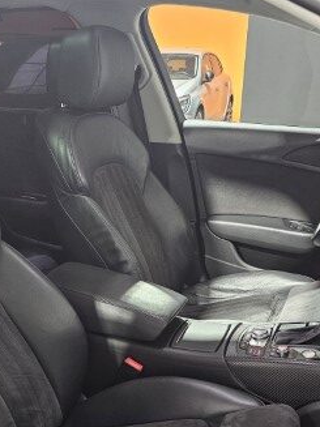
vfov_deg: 40.3
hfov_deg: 32.1
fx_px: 555
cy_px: 345
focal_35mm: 45
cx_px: 133
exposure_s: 1/50
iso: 800
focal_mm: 6.3
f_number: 1.7
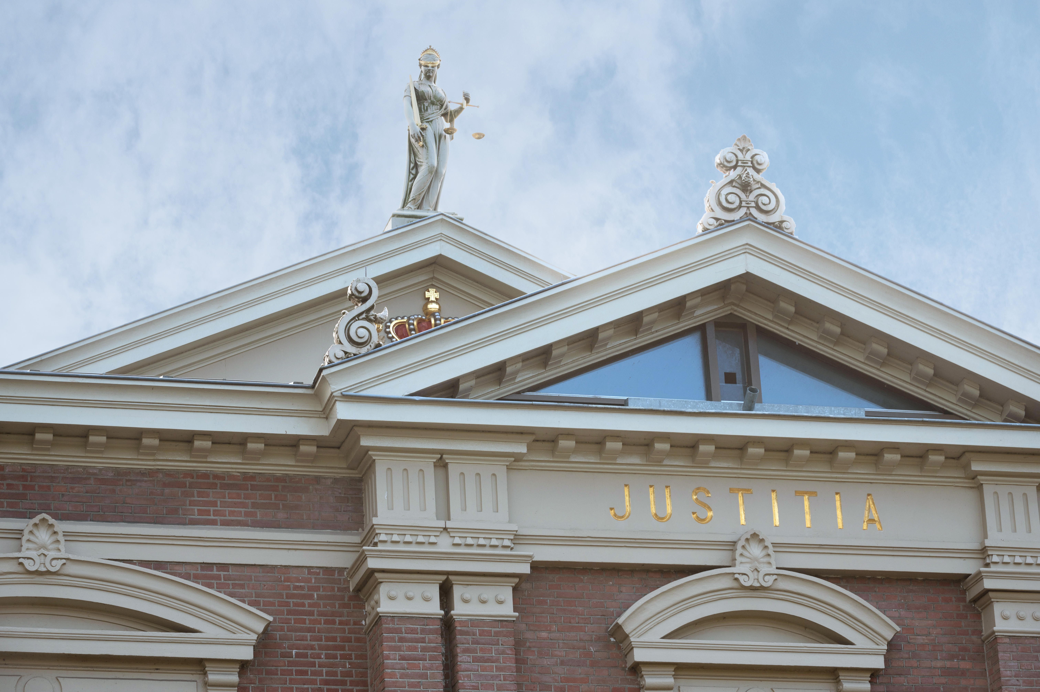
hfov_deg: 17.1
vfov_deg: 11.4
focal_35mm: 120
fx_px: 3464
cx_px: 520
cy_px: 346
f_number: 8
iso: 100
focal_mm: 120
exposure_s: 1/160
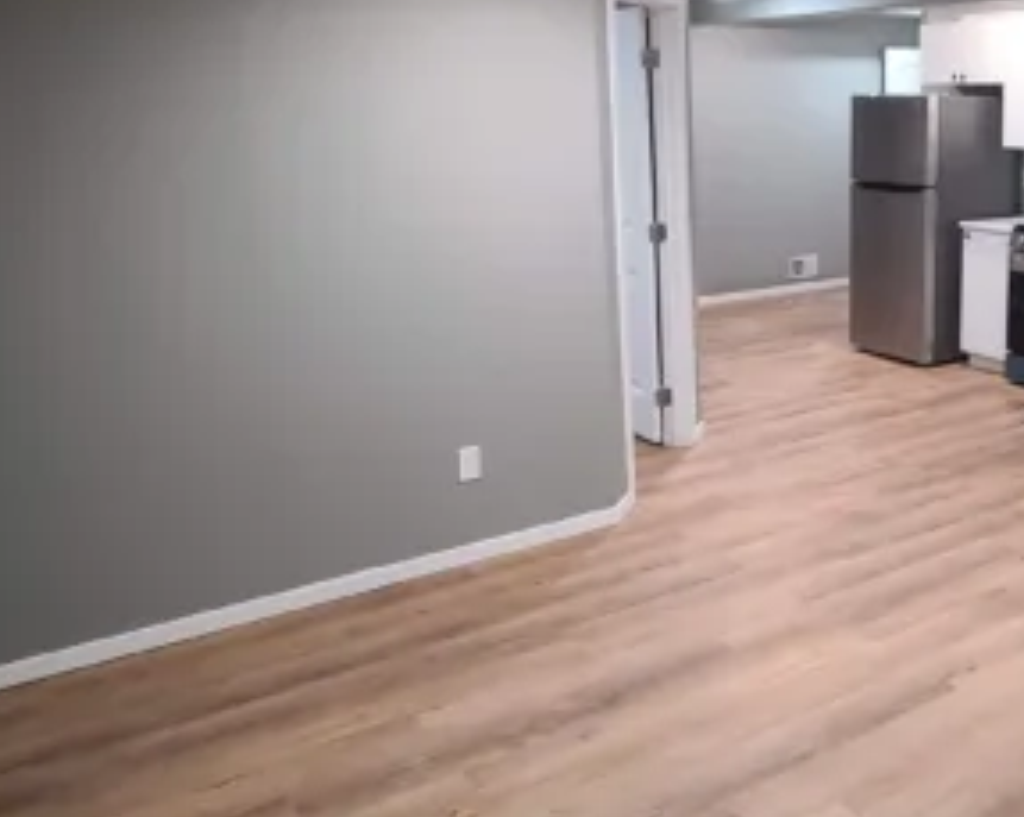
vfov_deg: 43.0
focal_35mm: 34
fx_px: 1029
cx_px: 878
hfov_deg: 48.5
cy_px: 318
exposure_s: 1/30
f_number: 2.2
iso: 320
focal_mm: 2.2
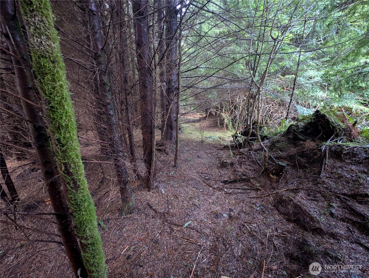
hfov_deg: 110.5
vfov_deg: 94.6
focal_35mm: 12
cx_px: 184
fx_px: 128
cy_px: 139
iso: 1014
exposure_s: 1/23.8
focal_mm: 2.23
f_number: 1.95
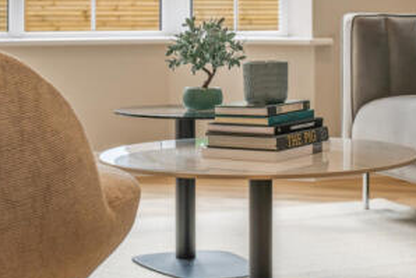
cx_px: 343
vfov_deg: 12.4
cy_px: 45
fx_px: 1272
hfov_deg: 18.4
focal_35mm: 110
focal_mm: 50
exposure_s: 1/20
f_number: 4.5
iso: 200
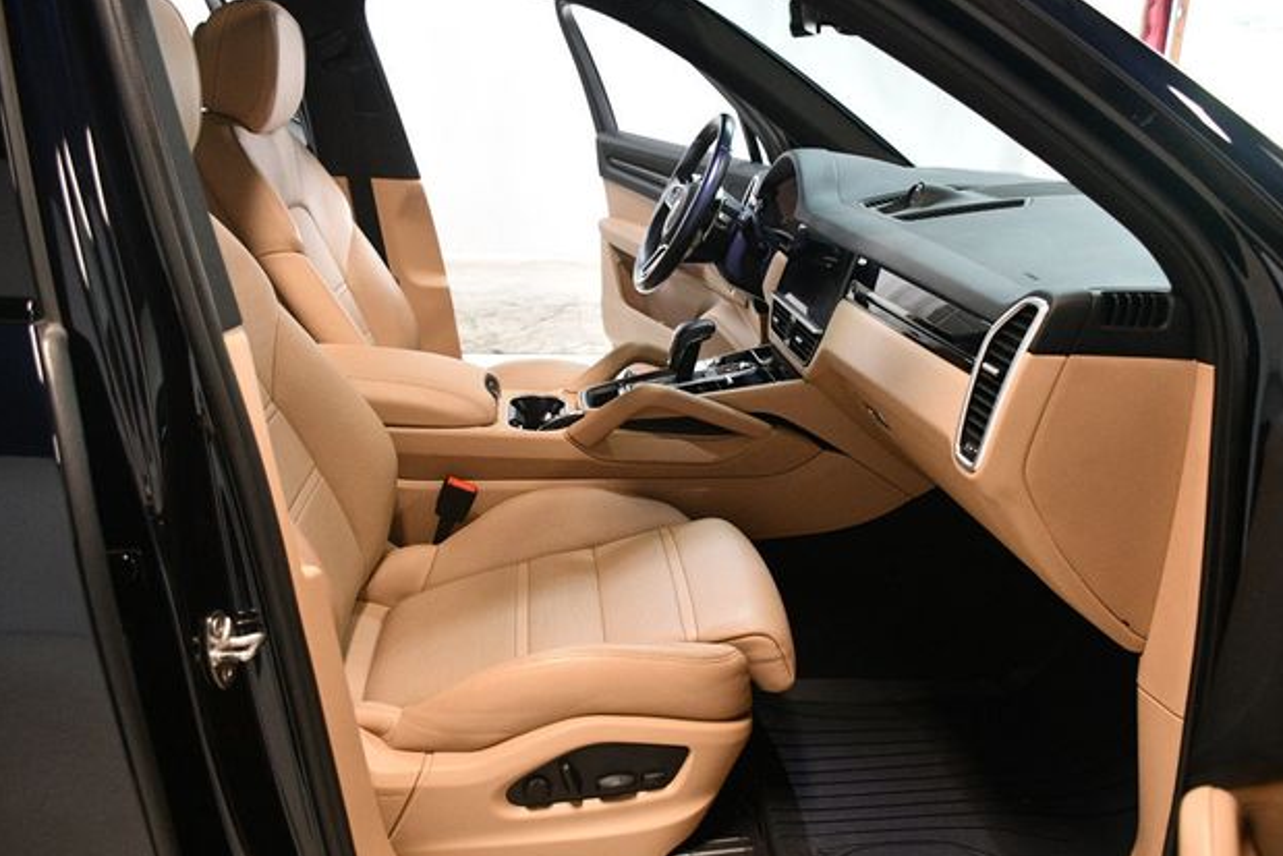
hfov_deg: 60.3
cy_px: 435
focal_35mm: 31
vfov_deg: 42.3
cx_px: 653
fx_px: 1105
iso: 3200
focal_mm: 20
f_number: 3.5
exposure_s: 1/125
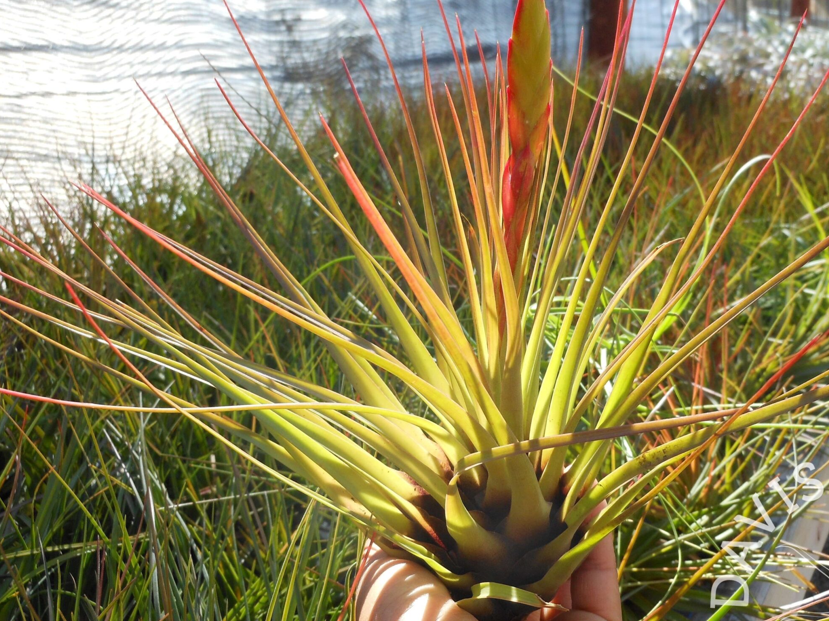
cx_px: 478
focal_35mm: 43
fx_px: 1030
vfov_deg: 33.6
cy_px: 344
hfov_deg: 43.7
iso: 80
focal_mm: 5.9
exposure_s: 1/80
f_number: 4
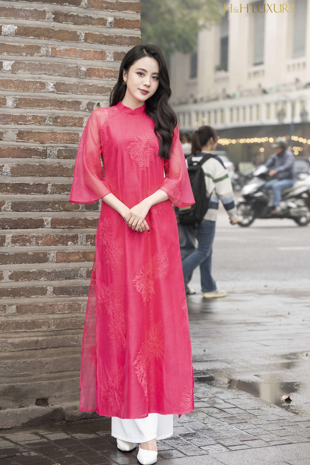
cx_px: 139
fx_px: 1253
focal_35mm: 97
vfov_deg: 21.0
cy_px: 221
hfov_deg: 14.1
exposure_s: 1/200
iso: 250
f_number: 4
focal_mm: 85
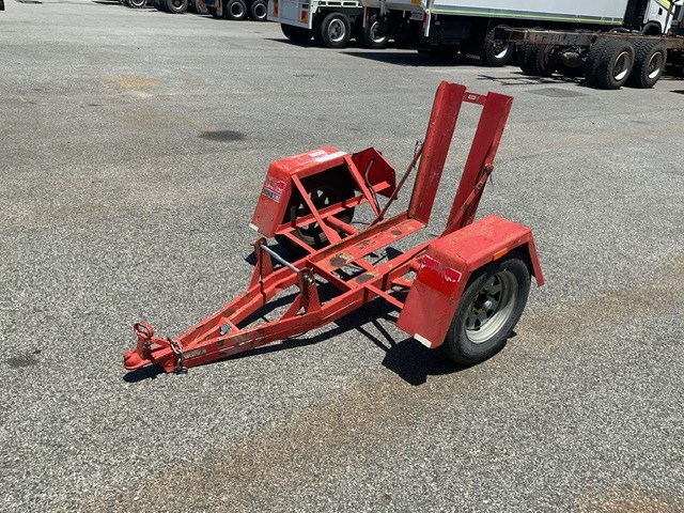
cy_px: 256
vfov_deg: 48.2
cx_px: 342
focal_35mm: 29
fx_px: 573
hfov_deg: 61.7
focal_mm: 3
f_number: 1.8
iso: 16
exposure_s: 1/2141
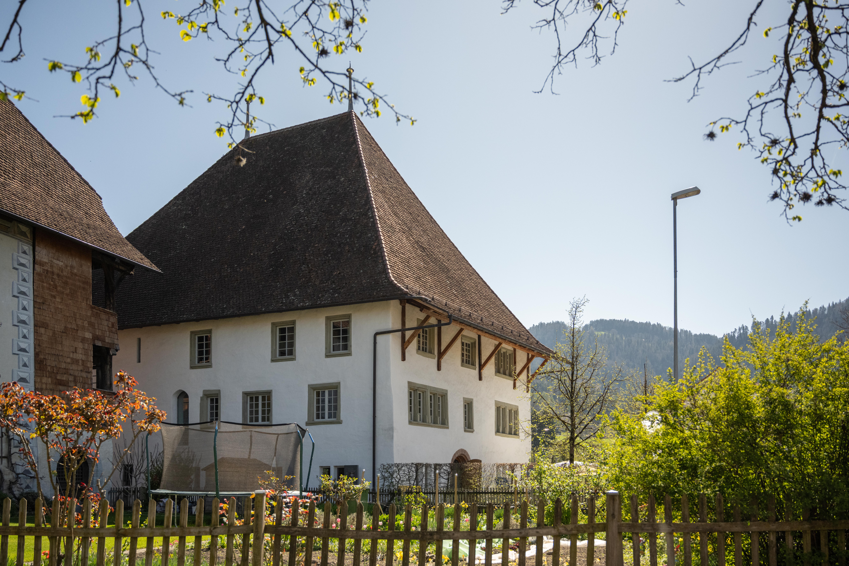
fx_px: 743
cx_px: 424
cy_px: 283
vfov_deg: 41.7
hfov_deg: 59.5
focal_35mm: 32
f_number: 4
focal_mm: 31.5
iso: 800
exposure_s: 1/8000
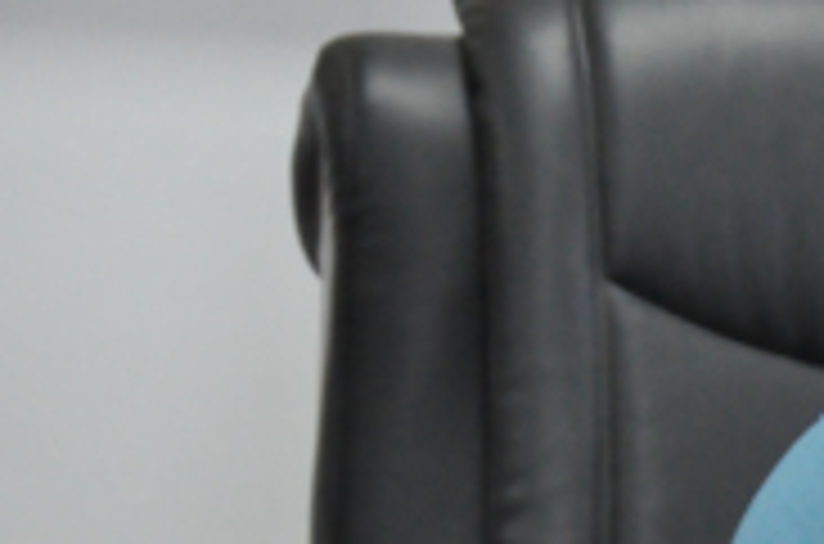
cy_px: 593
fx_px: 6963
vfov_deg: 4.5
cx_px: 1346
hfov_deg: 6.7
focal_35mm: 305
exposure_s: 1/50
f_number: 5.6
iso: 3200
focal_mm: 62
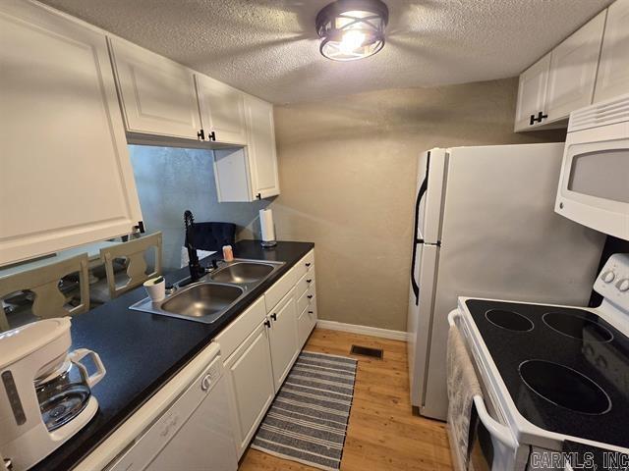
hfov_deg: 106.2
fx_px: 236
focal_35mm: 13
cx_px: 314
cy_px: 236
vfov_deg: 89.9
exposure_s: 1/60
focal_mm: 2.2
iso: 400
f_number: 2.2
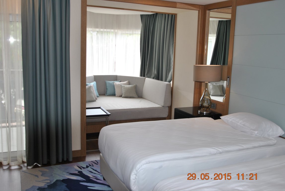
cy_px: 96
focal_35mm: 36
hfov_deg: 53.1
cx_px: 142
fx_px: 285
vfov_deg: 37.0
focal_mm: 24
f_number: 4.5
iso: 200
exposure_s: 1/60
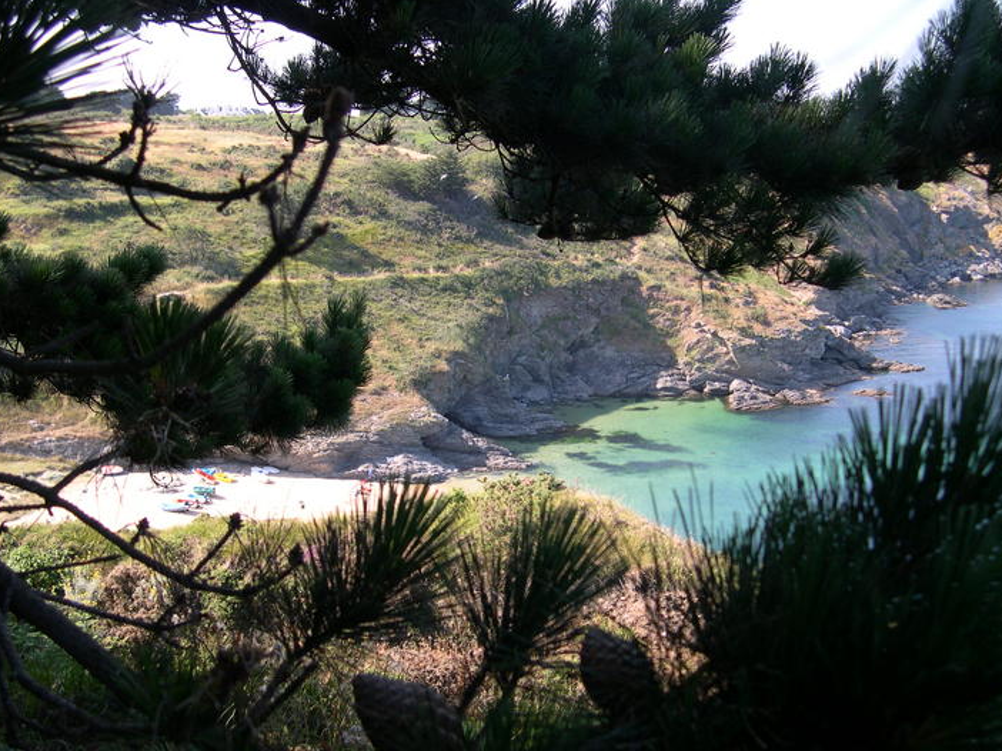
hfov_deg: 47.9
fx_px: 1129
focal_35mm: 39
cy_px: 383
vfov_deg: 36.8
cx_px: 498
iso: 100
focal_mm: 8
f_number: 2.8
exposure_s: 1/333
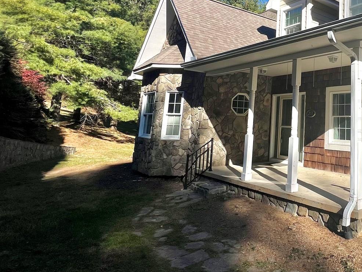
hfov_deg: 55.3
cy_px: 72
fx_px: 282
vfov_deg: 49.6
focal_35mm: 27
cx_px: 335
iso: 32
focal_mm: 1.57
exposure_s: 1/1263
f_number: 1.8
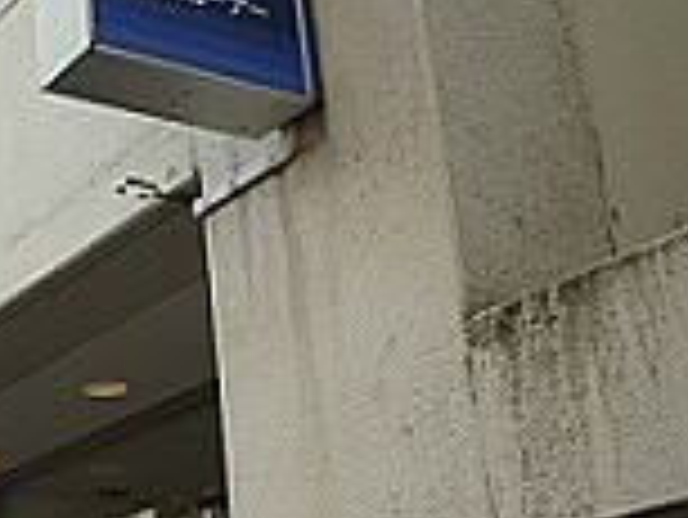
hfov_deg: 26.6
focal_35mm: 65
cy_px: 475
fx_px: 1293
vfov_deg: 22.0
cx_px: -128
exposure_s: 1/400
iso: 80
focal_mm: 4.4
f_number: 2.8
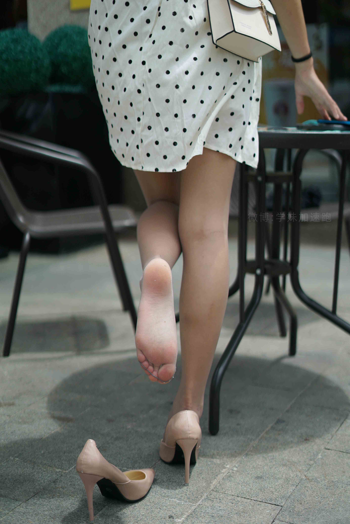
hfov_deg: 27.0
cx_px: 175
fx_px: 728
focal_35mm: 50
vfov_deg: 39.6
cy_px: 262
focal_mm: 50
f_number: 1.8
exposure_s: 1/8000
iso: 200
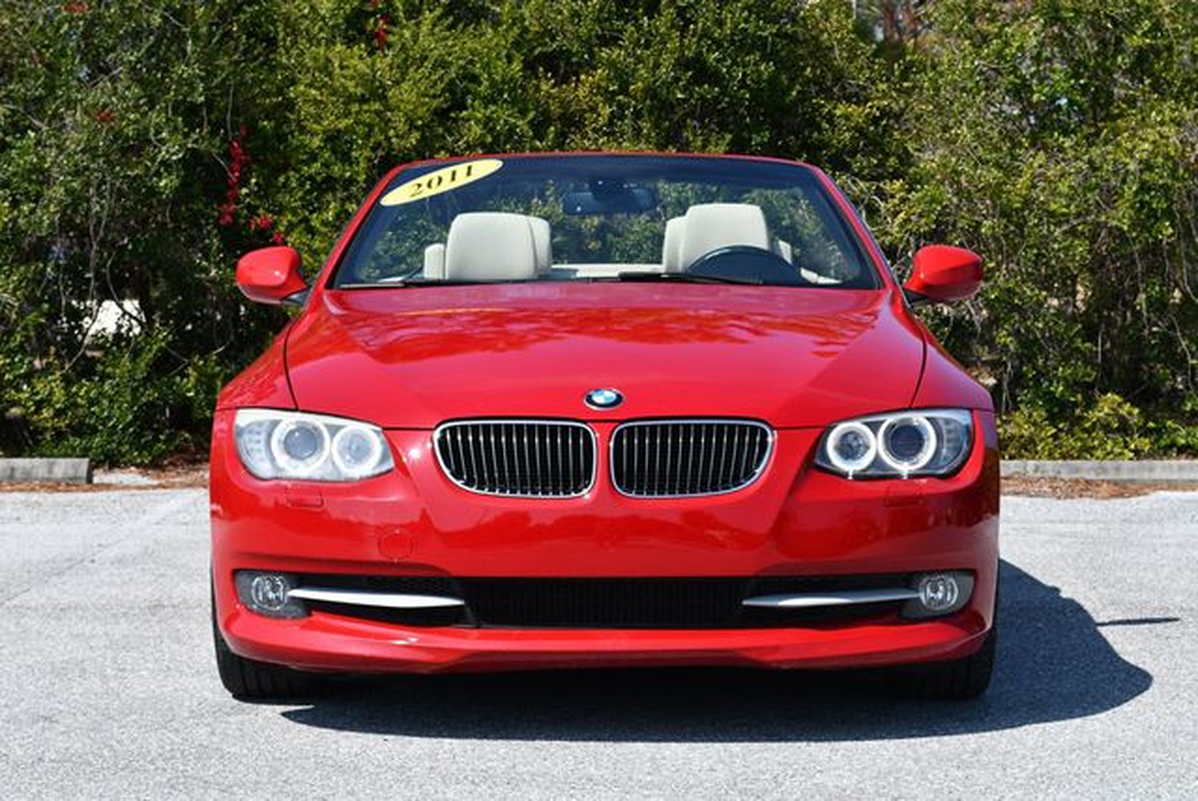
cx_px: 599
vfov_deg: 16.3
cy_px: 400
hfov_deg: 24.2
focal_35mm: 84
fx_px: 2798
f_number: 8
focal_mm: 42
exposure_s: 1/250
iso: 100
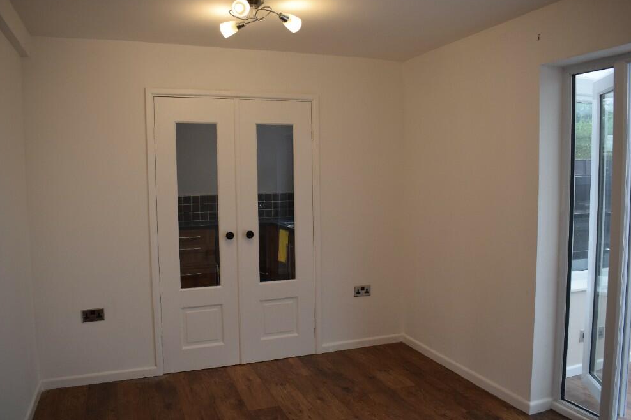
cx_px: 312
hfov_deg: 65.5
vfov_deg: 46.4
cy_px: 209
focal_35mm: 28
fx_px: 491
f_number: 5
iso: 400
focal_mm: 18
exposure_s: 1/100
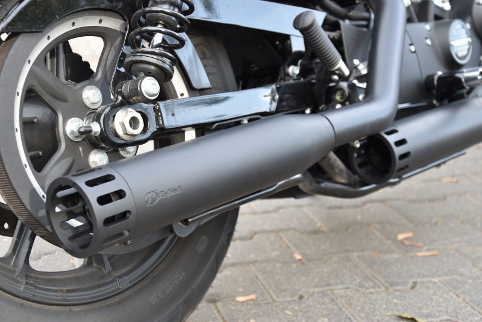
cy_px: 161
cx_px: 241
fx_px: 804
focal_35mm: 60
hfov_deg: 33.4
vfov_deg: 22.6
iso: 100
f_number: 4.5
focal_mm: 40
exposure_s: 1/50
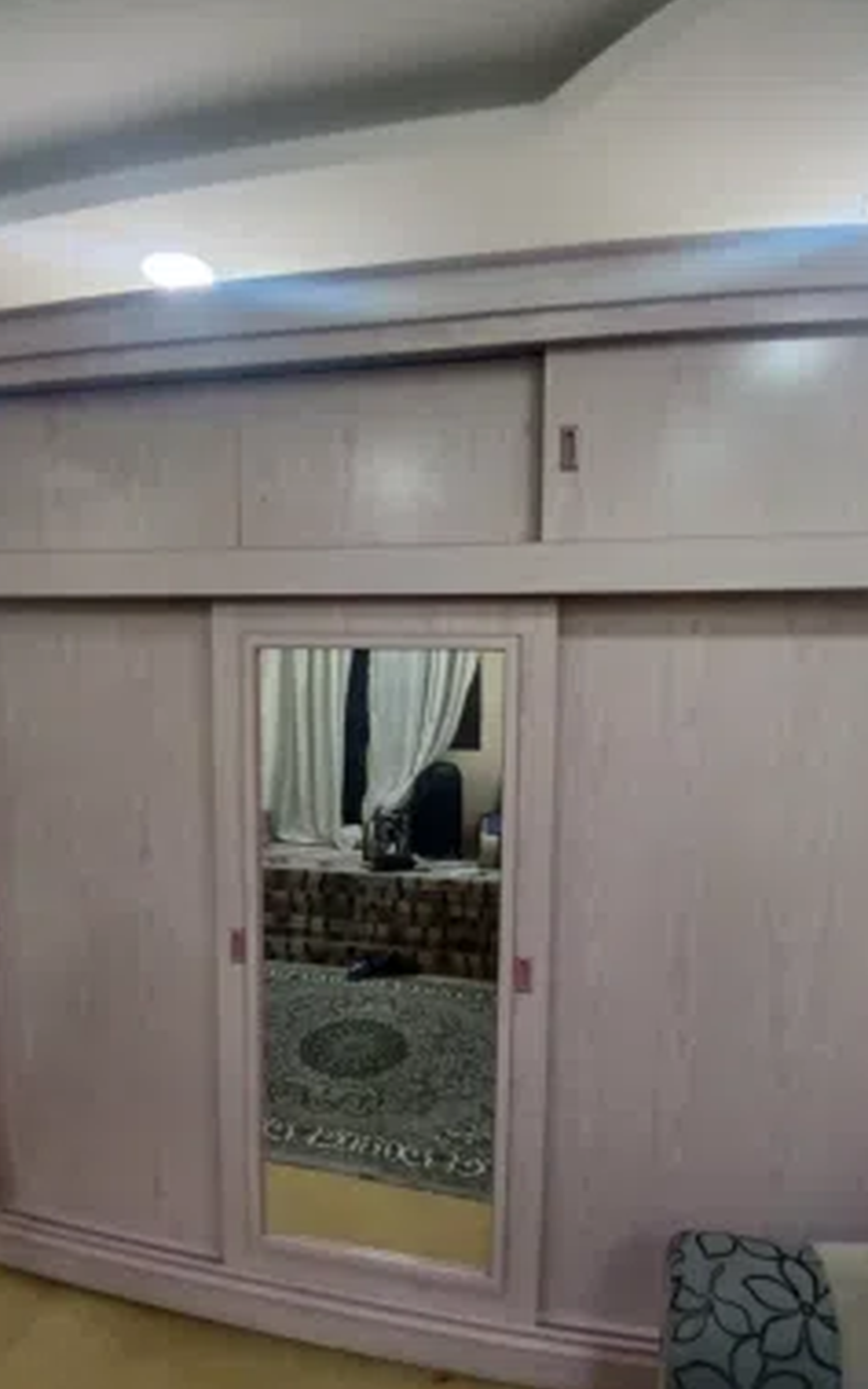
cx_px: 410
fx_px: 719
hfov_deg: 62.2
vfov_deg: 87.9
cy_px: 722
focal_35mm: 19
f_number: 2.2
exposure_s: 1/33.3
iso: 125
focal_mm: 1.4
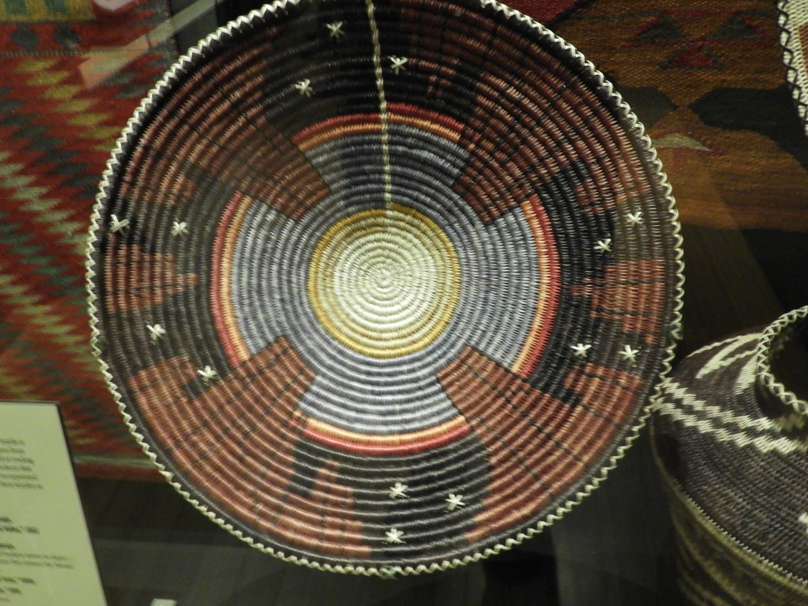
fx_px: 723
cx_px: 405
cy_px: 295
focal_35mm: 31
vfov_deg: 45.4
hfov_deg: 58.4
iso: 800
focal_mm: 5.4
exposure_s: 1/3
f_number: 3.5
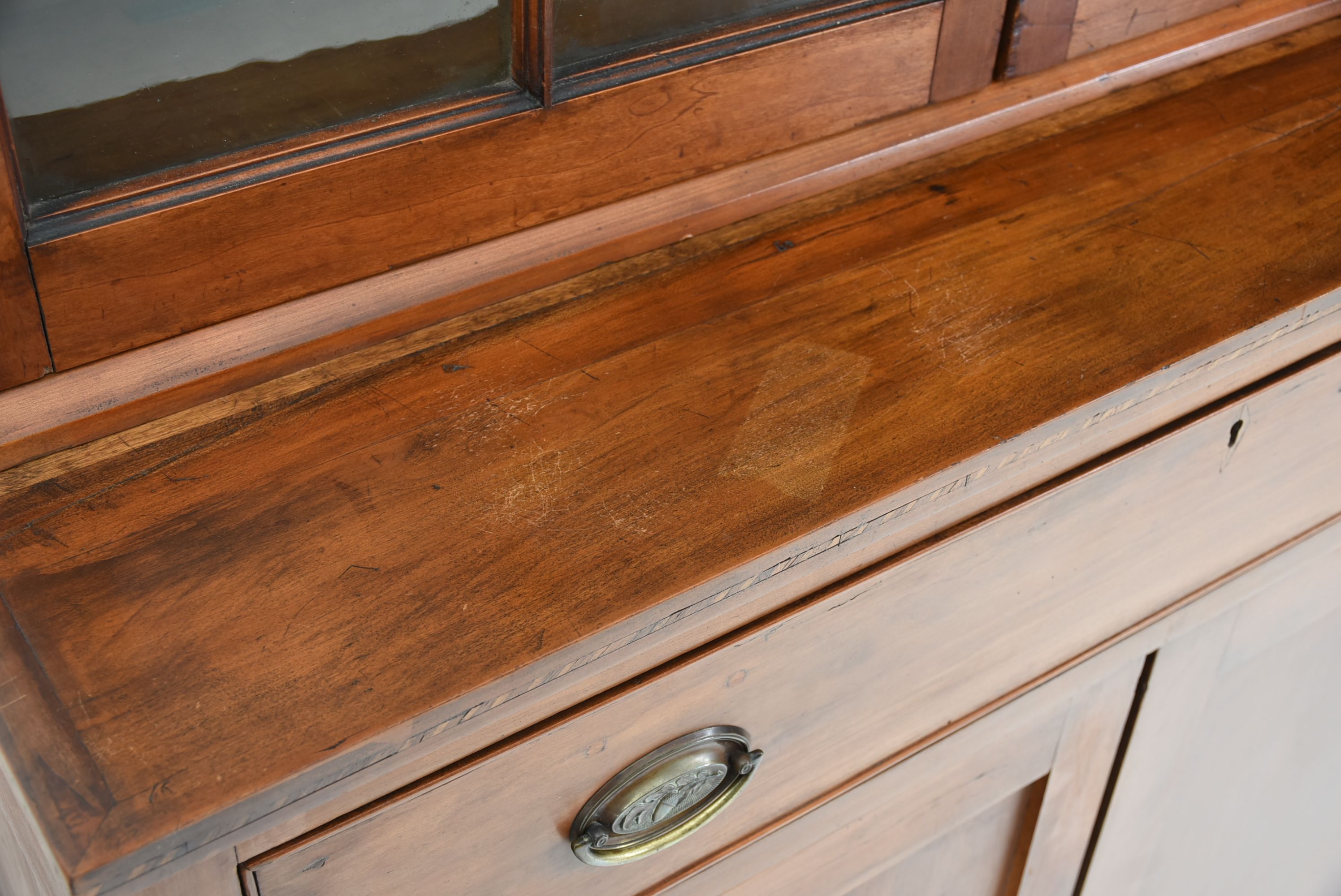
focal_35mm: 48
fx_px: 1789
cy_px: 448
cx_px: 670
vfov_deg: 28.1
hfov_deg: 41.1
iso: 200
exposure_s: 1/80
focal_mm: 32
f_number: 7.1
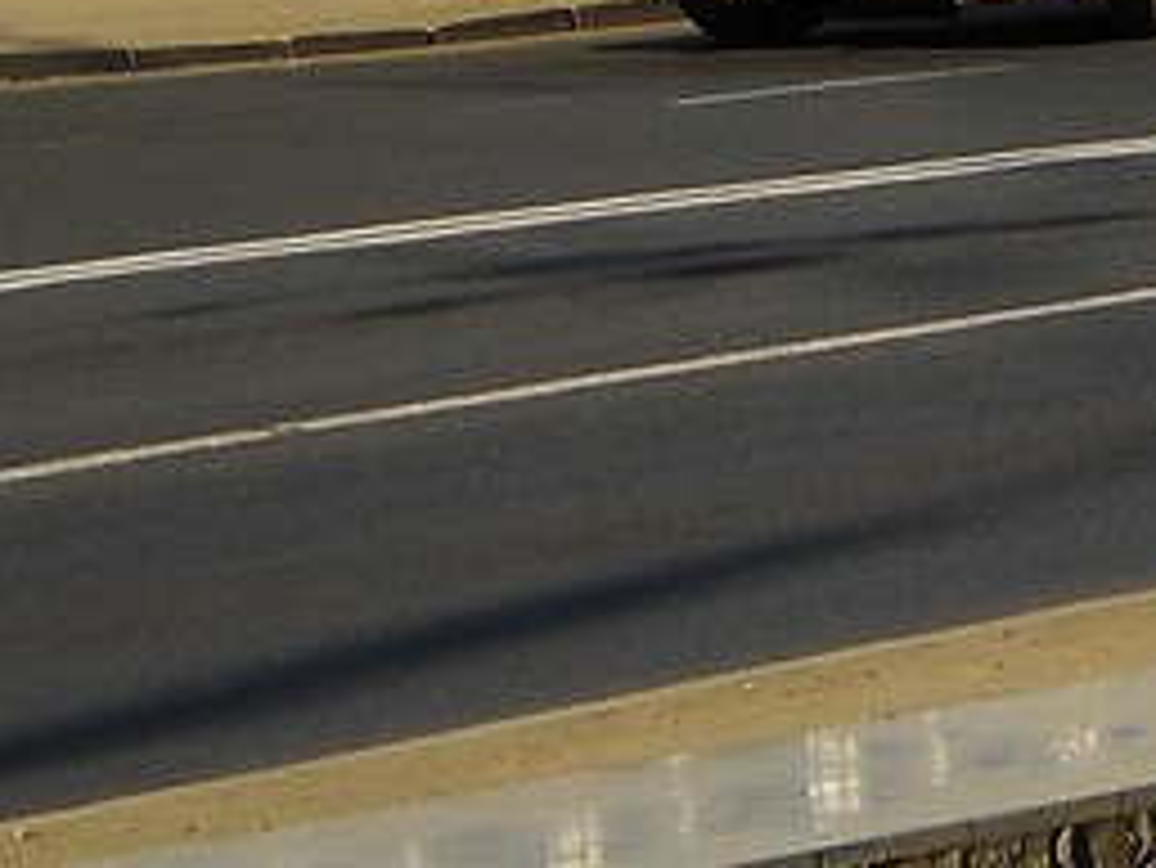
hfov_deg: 5.9
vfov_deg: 4.4
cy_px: -463
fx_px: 11193
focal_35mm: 335
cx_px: 1219
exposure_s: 1/458
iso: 64
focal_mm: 13.73
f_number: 4.1
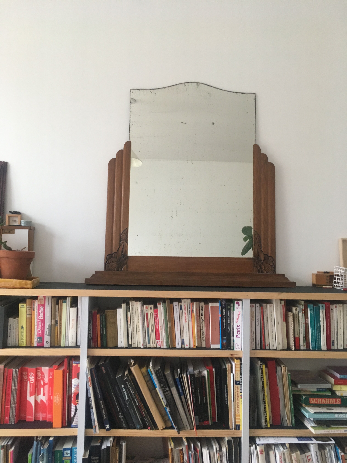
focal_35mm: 29
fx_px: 388
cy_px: 232
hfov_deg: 48.2
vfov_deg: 61.7
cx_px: 174
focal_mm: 4.15
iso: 125
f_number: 2.2
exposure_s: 1/33
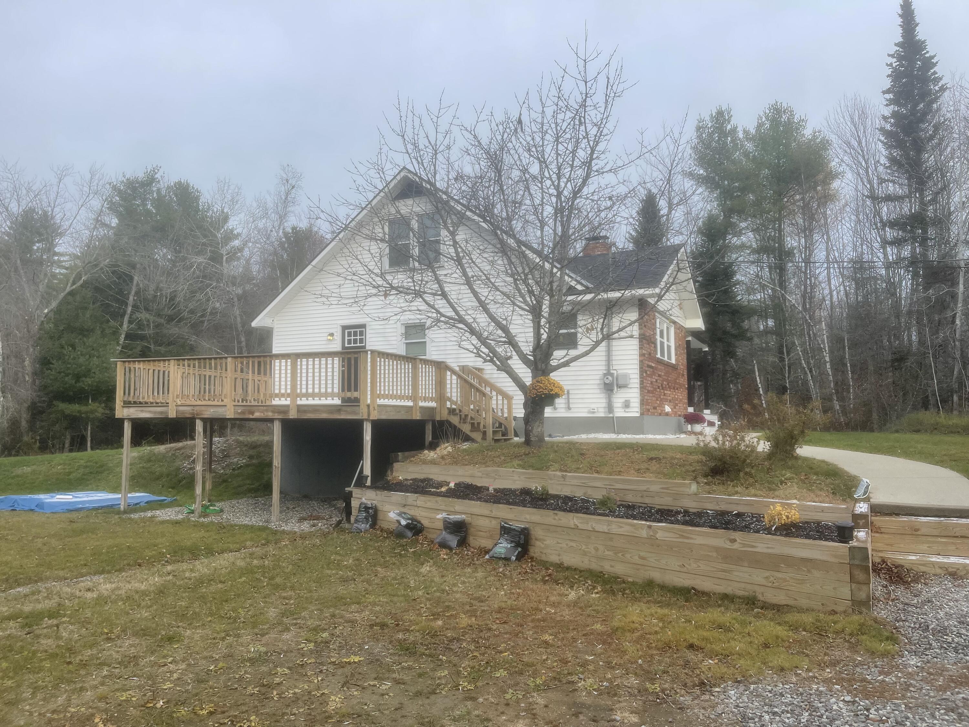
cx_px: 484
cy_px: 364
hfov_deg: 69.4
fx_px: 700
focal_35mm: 25
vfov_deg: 54.9
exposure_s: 1/1912
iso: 32
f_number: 1.6
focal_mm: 5.1
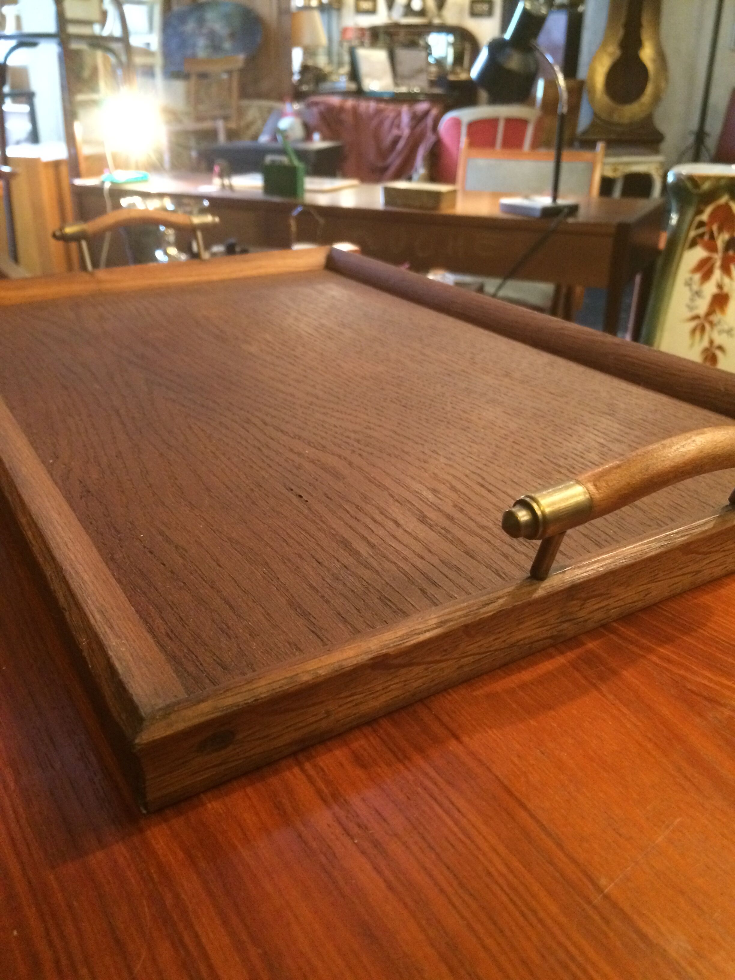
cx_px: 368
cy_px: 490
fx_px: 821
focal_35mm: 29
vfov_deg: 61.7
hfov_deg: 48.2
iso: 320
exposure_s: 1/25
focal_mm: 4.15
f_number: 2.2
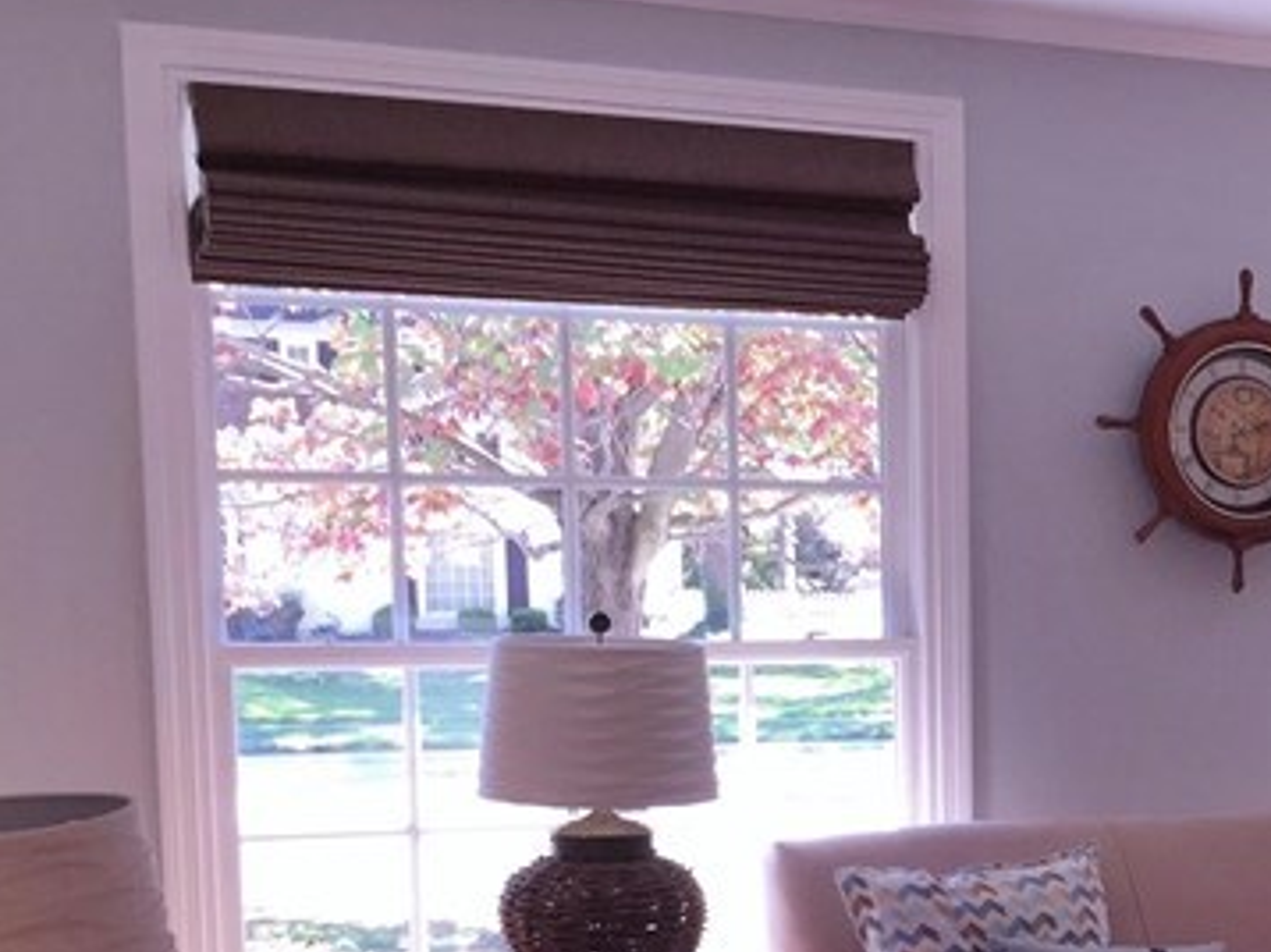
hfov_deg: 22.0
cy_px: 920
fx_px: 3045
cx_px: 1466
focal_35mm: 83
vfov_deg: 17.4
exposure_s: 1/60
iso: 50
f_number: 2.2
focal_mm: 4.15
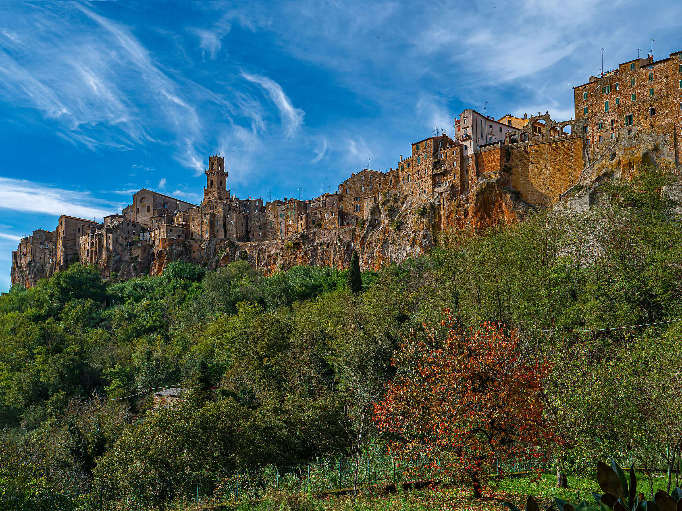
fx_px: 670
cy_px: 256
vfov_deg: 41.8
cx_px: 341
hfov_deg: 54.0
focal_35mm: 34
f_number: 7.1
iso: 200
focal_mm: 17
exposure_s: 1/640
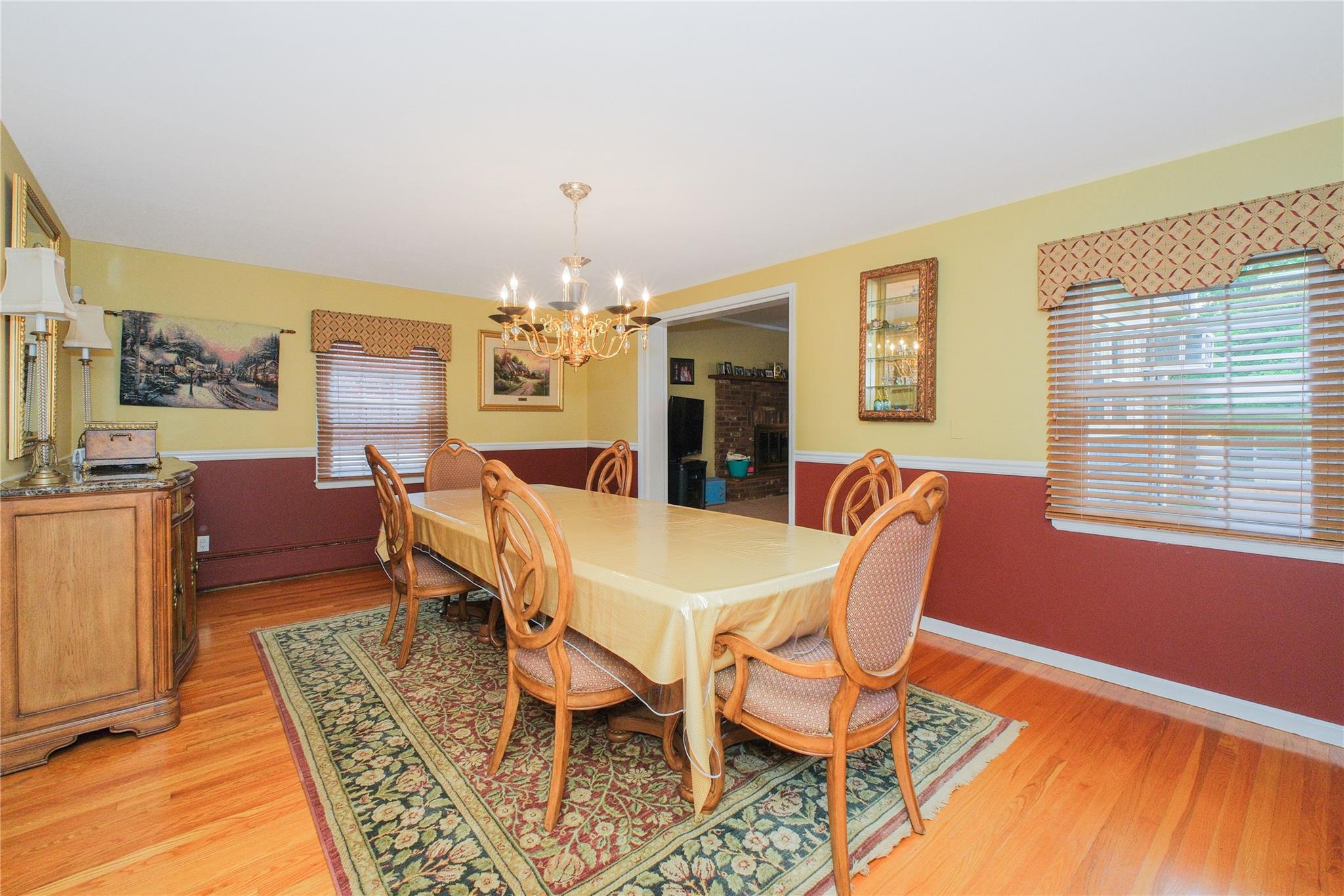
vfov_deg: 77.3
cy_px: 448
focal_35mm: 15
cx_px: 672
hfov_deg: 100.4
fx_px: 560
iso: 800
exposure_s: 1/60
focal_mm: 10
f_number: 8
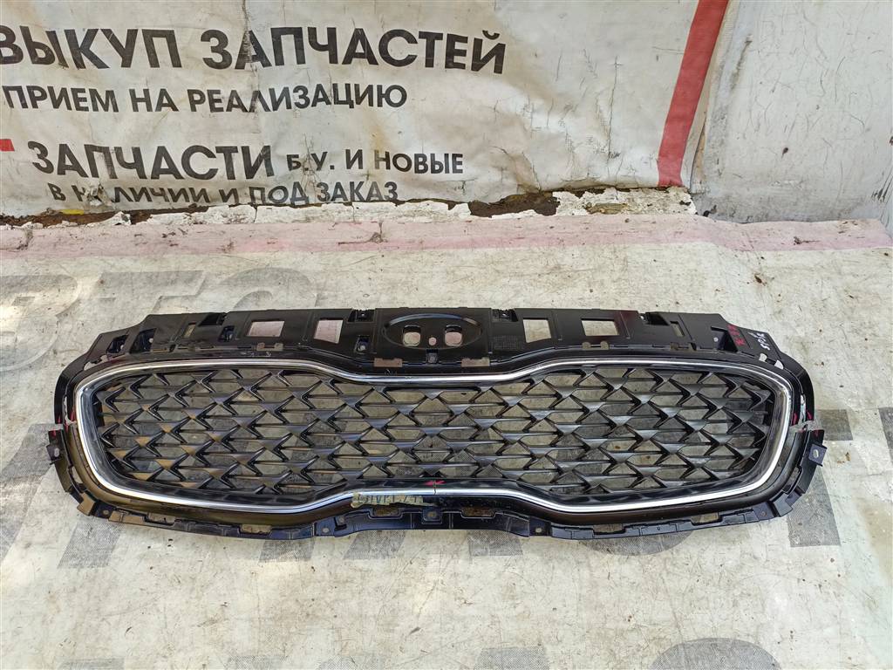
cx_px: 446
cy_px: 335
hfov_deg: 69.4
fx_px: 645
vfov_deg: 54.9
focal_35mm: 25
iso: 112
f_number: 1.69
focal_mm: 4.76
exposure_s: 1/124
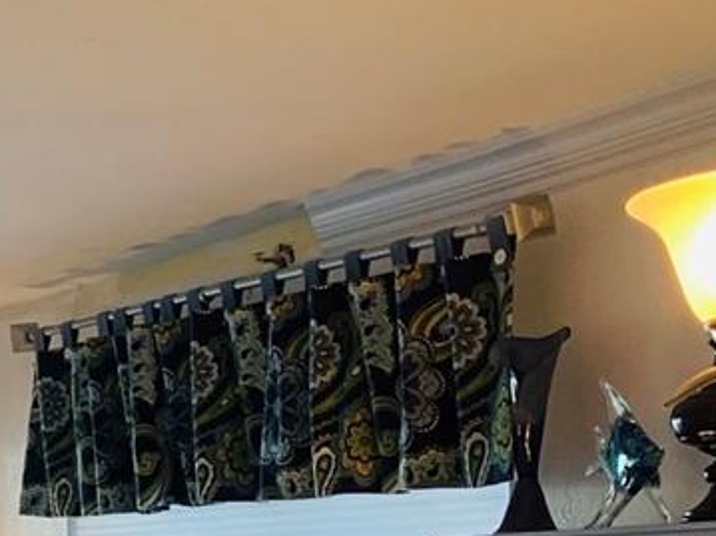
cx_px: -630
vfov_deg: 12.6
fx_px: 2399
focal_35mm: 116
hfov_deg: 14.6
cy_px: 548
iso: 50
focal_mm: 4.25
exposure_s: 1/120
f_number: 1.8
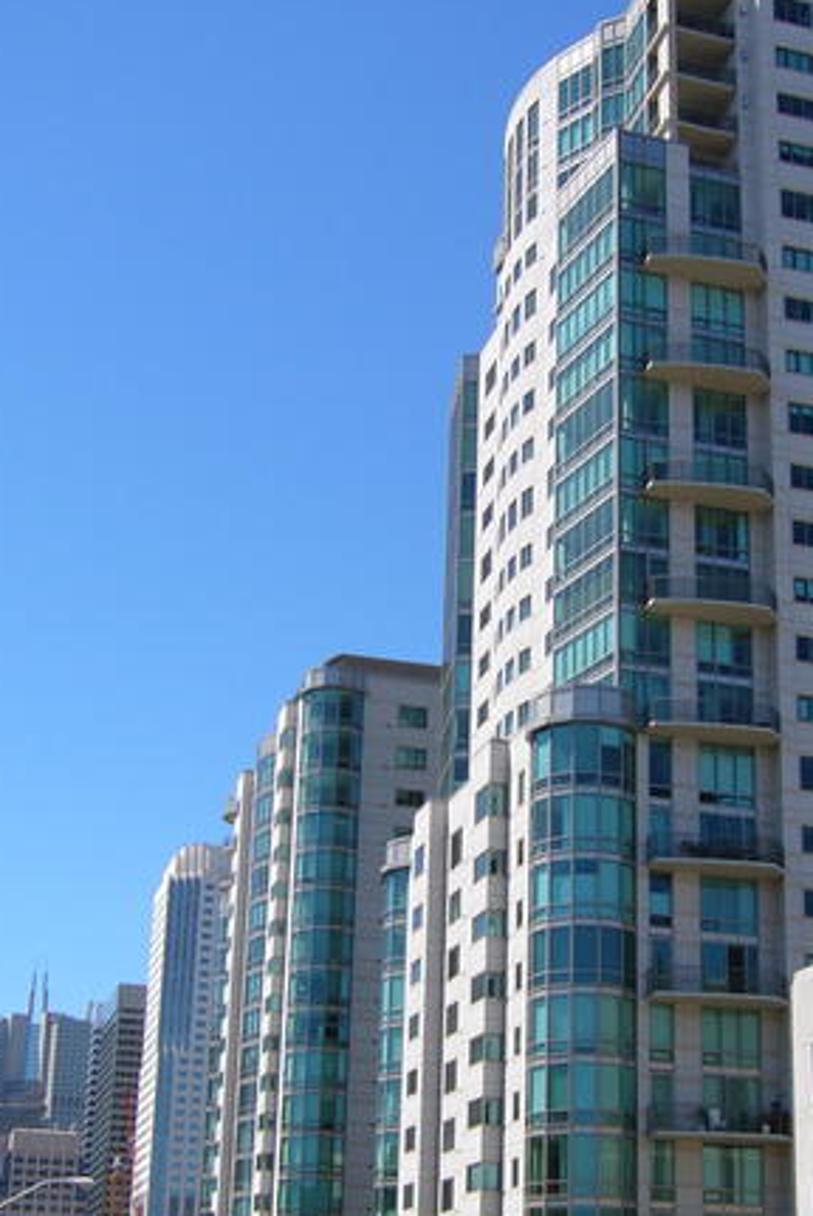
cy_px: 824
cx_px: 477
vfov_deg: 36.4
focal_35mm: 54
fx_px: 1826
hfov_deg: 25.1
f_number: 8
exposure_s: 1/125
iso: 50
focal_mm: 5.8
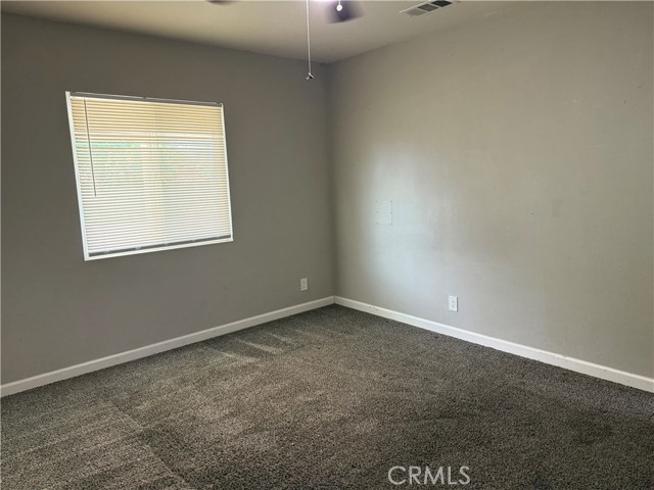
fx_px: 453
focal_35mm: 24
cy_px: 245
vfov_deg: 56.8
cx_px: 327
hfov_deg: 71.6
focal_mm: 6.76
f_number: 1.78
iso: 250
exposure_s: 1/60
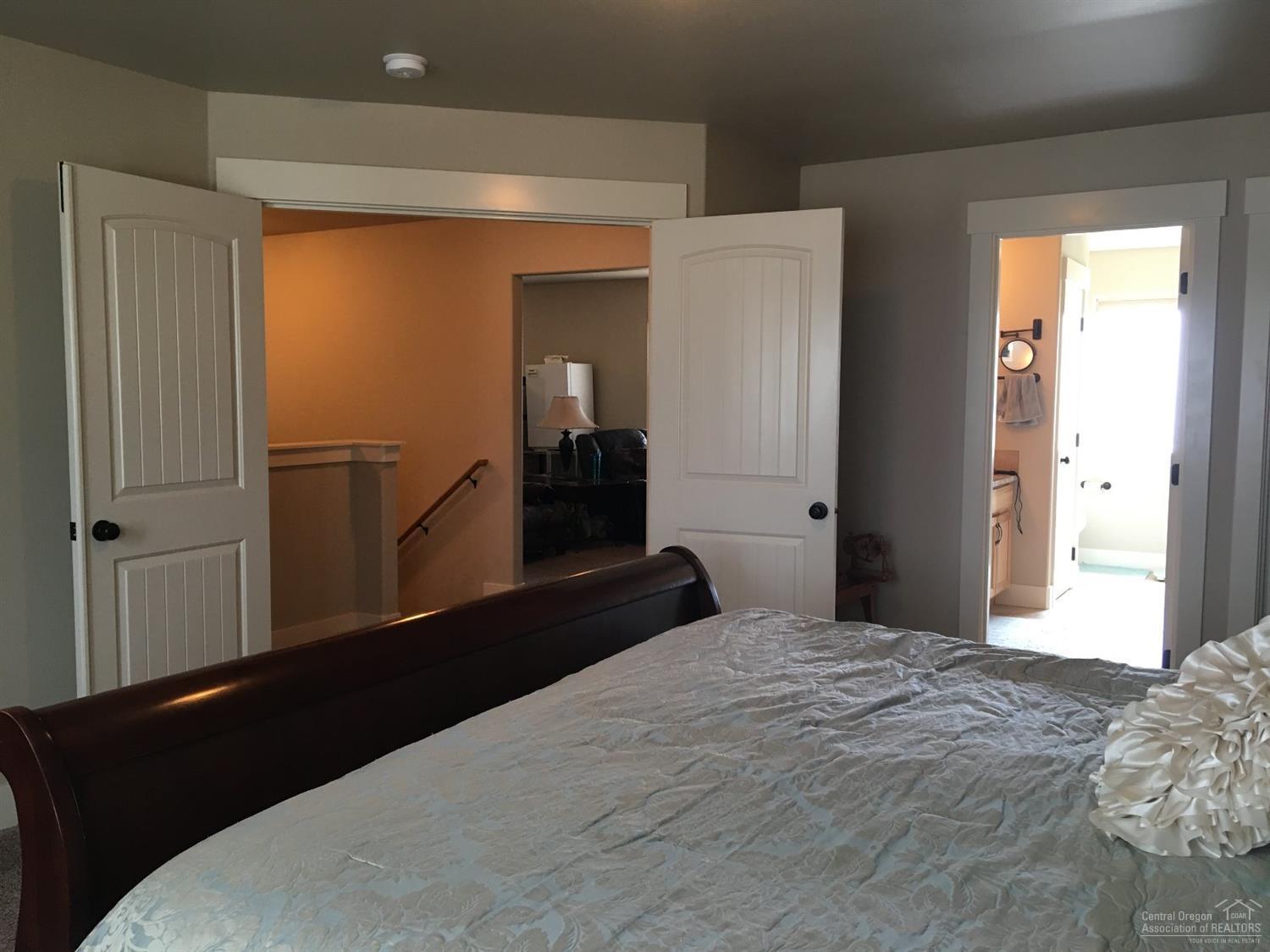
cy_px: 476
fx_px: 1064
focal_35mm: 29
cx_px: 635
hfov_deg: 61.7
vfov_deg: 48.2
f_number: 2.2
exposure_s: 1/30
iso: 80
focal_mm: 4.15
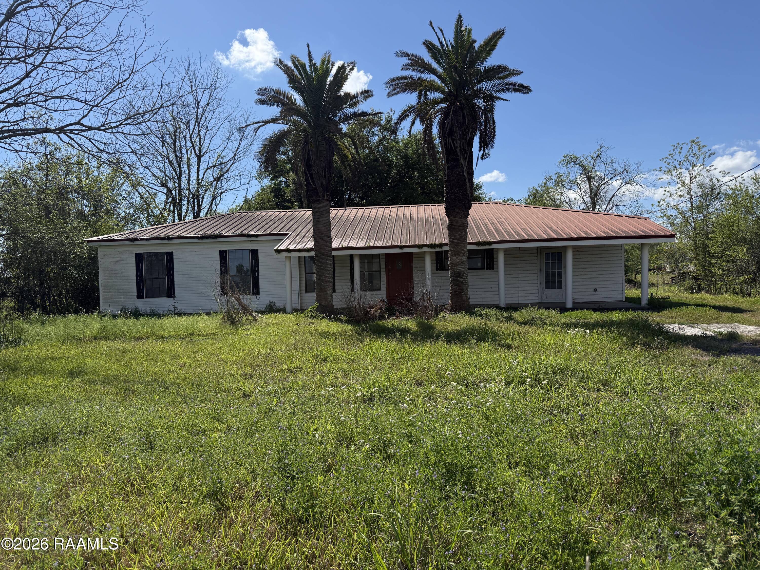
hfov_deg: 71.6
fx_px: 527
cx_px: 380
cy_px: 285
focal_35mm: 24
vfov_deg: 56.8
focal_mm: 6.76
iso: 100
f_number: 1.78
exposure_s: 1/7353
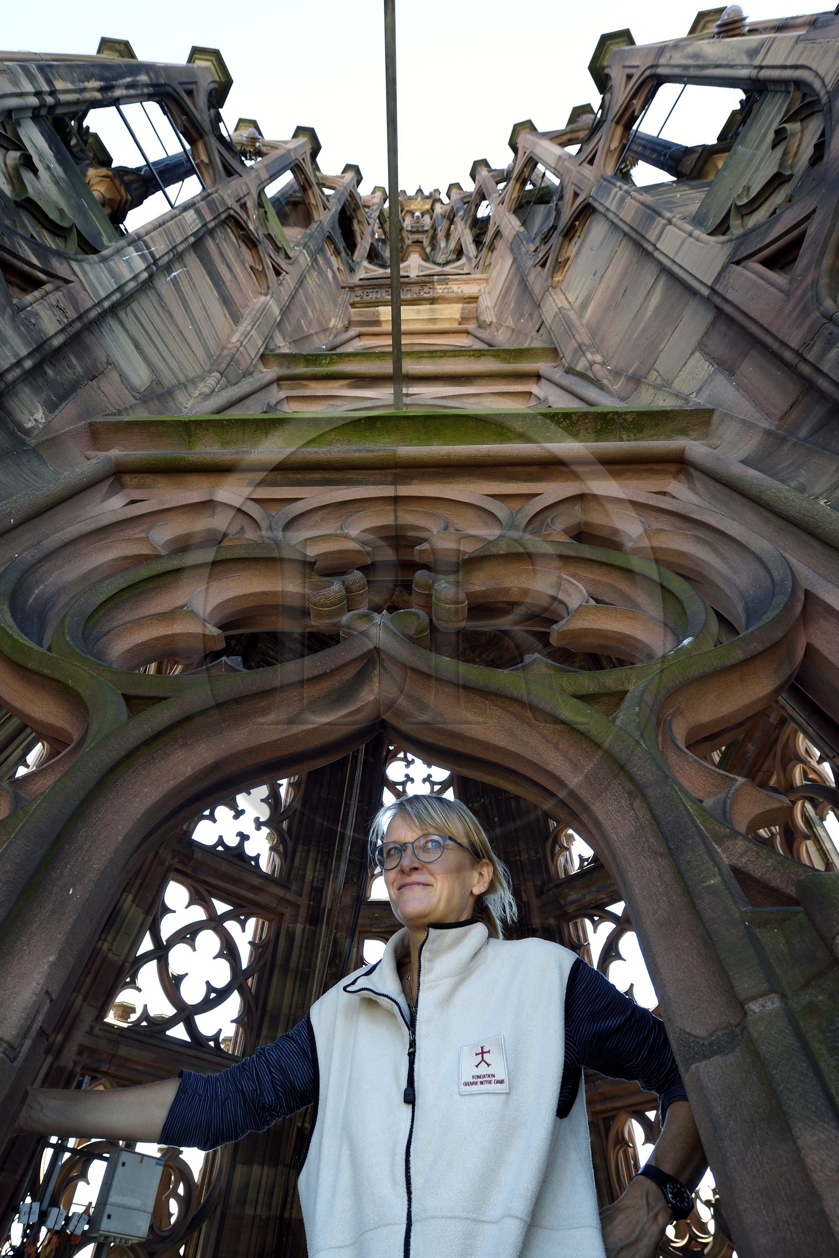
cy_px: 629
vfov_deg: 96.7
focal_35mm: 16
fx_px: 559
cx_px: 420
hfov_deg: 73.7
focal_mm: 16
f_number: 6.3
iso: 200
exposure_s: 1/160
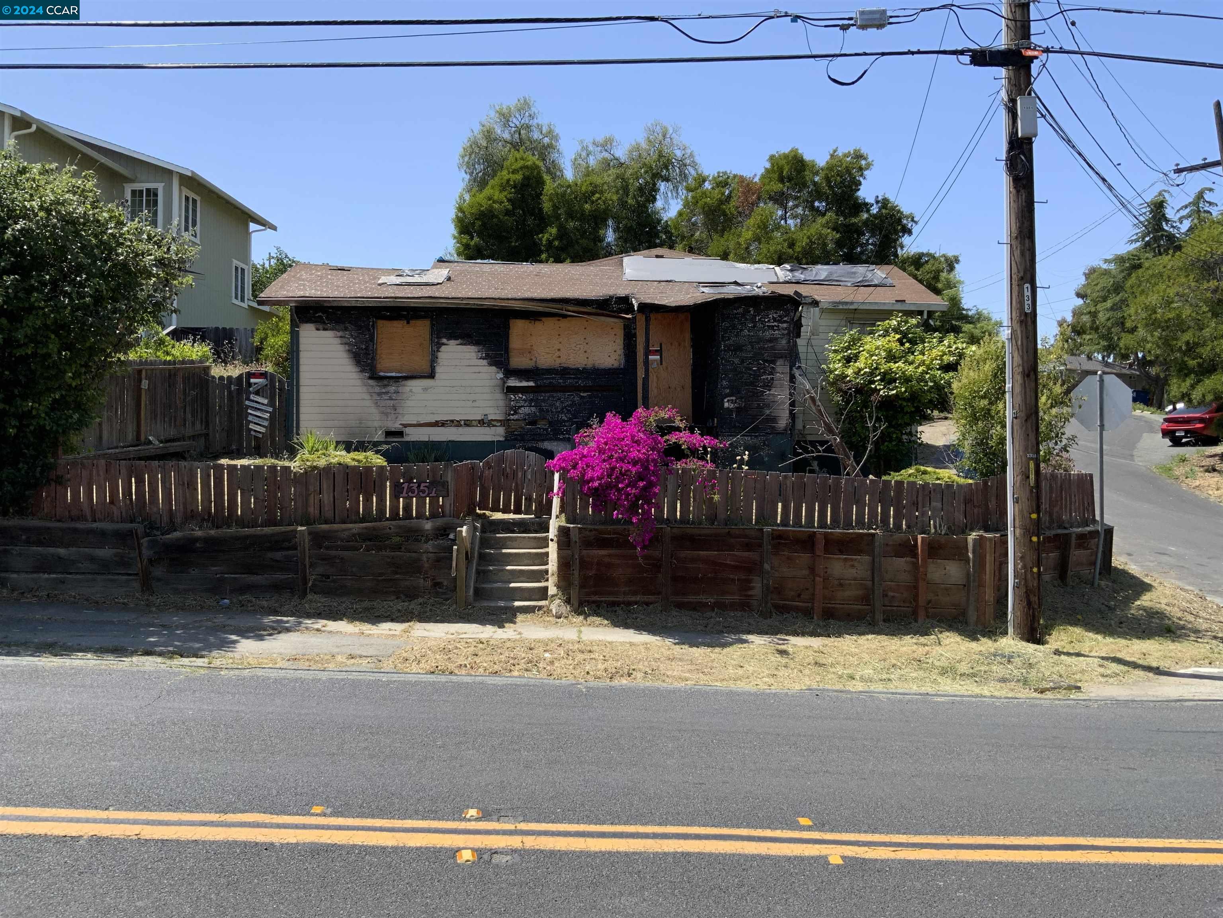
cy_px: 459
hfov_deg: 61.7
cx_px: 612
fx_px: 1025
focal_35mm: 29
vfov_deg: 48.2
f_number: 1.8
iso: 16
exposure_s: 1/1311
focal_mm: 3
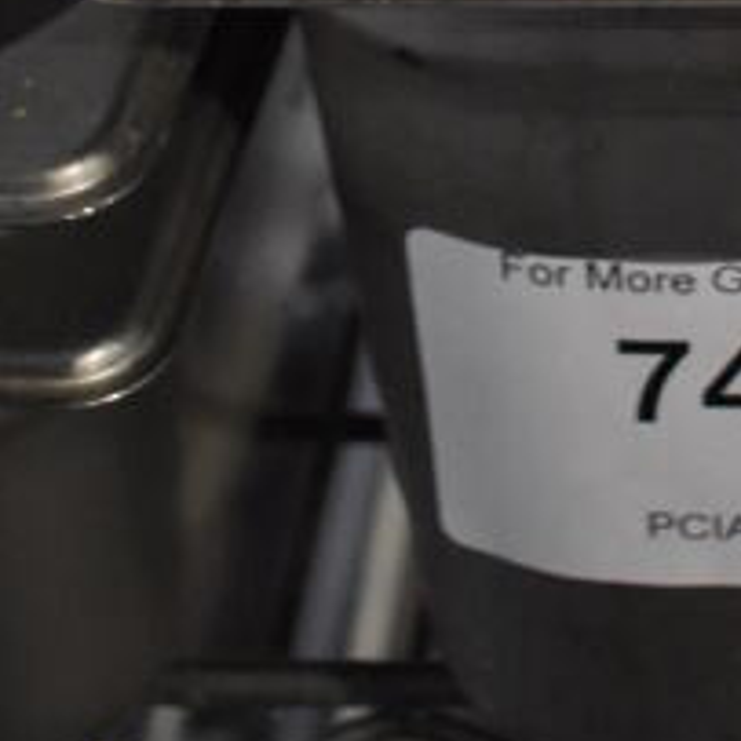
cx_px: 905
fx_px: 3052
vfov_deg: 12.4
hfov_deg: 13.4
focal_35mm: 126
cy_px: -666
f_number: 3.8
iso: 3200
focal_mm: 22
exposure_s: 1/125
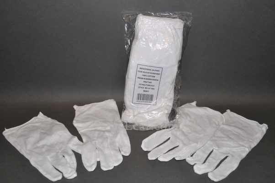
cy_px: 92
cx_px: 138
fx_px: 252
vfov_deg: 39.9
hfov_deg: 57.3
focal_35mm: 33
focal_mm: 22
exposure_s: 1/160
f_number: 9
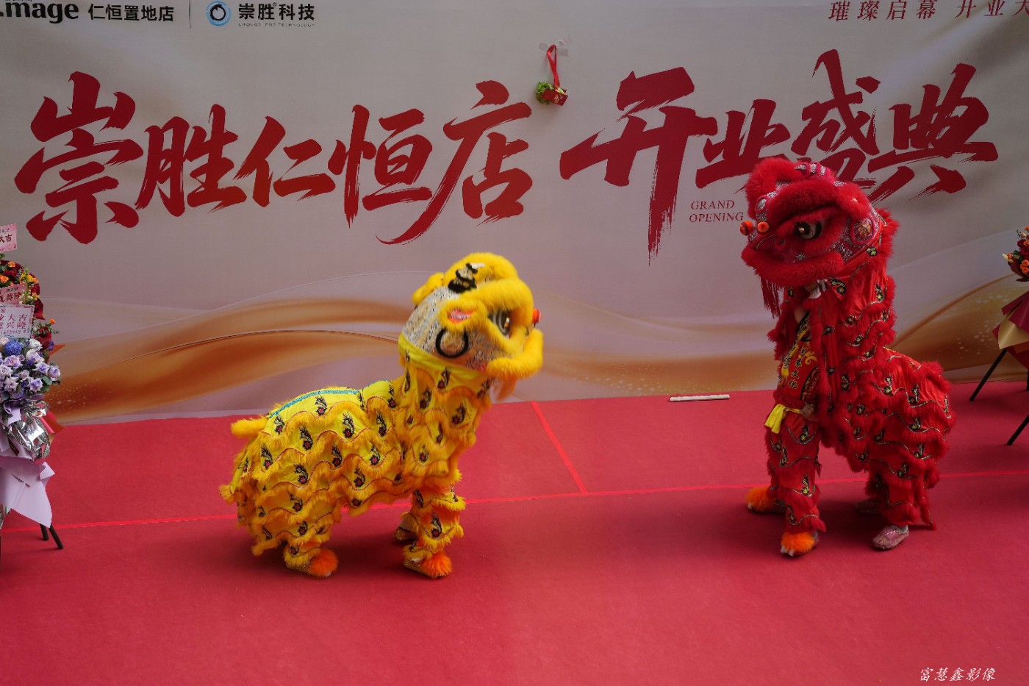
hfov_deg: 32.9
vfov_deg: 22.3
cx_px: 514
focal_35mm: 61
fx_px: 1743
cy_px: 343
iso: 160
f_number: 4.5
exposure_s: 1/160
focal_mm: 61
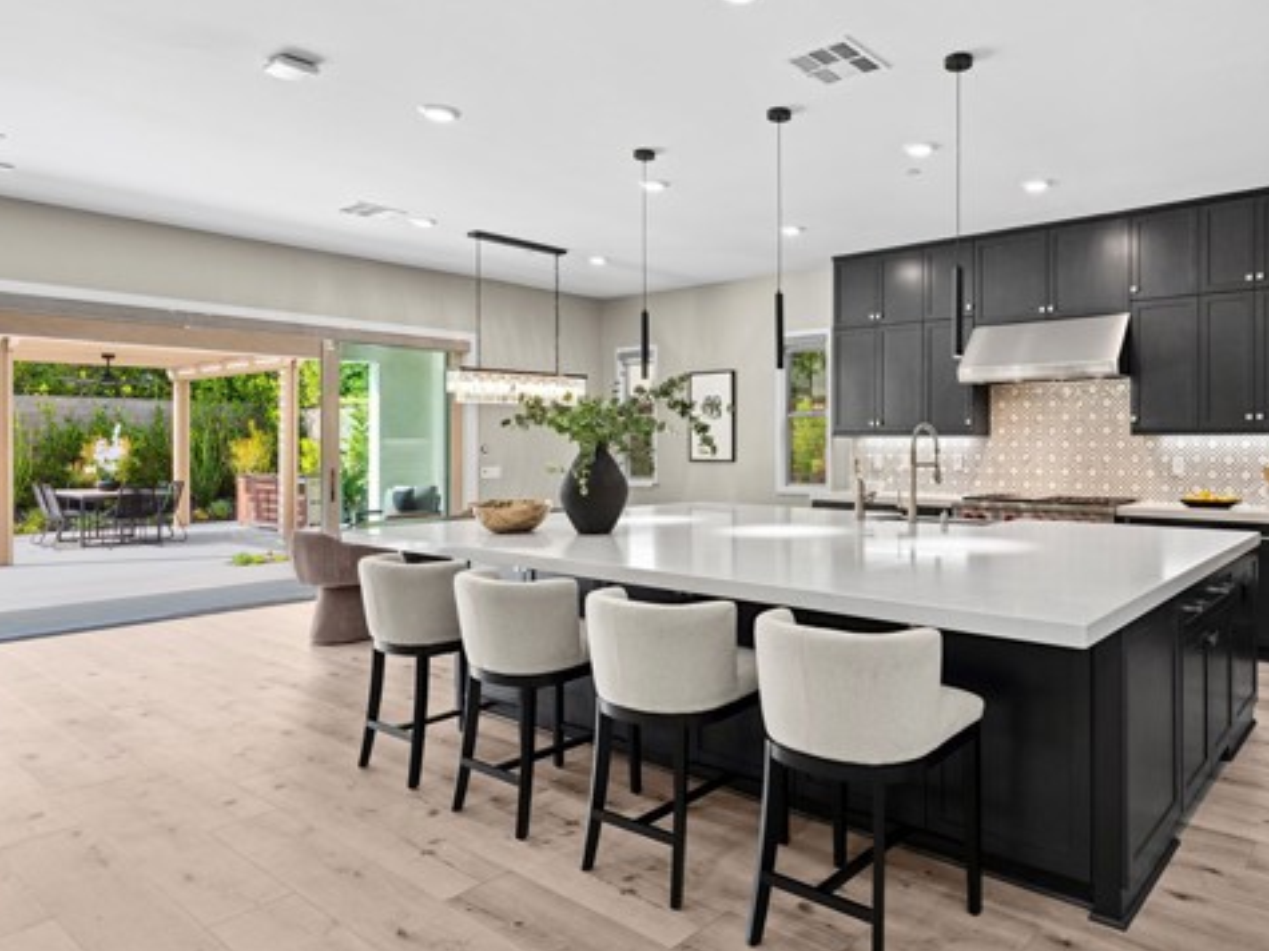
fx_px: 806
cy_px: 457
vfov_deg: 61.0
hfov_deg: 74.4
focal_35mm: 22
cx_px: 831
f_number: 9
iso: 320
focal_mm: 17
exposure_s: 1/25
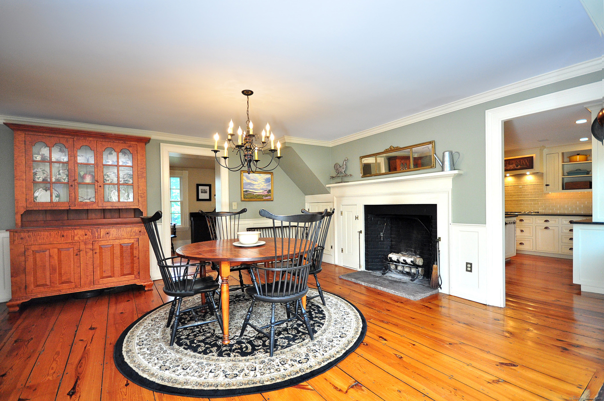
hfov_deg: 100.5
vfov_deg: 77.2
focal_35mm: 15
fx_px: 251
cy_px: 200
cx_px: 302
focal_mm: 10
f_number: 4
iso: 800
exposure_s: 1/60
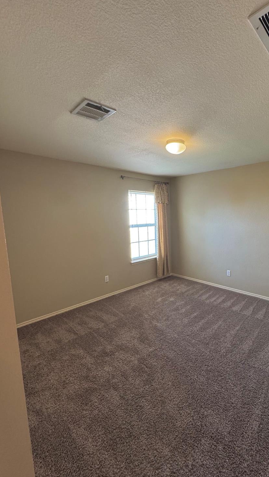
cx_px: 182
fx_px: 203
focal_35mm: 16
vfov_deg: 99.4
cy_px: 238
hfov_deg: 65.1
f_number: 2.2
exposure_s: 1/60
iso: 320
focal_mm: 2.22
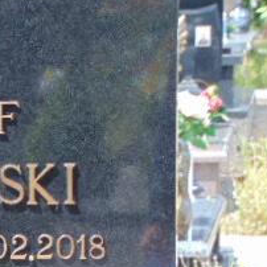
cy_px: 283
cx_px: -137
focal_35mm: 303
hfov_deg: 5.7
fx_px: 2644
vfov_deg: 5.8
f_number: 3.9
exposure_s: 1/250
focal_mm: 19.4
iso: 80
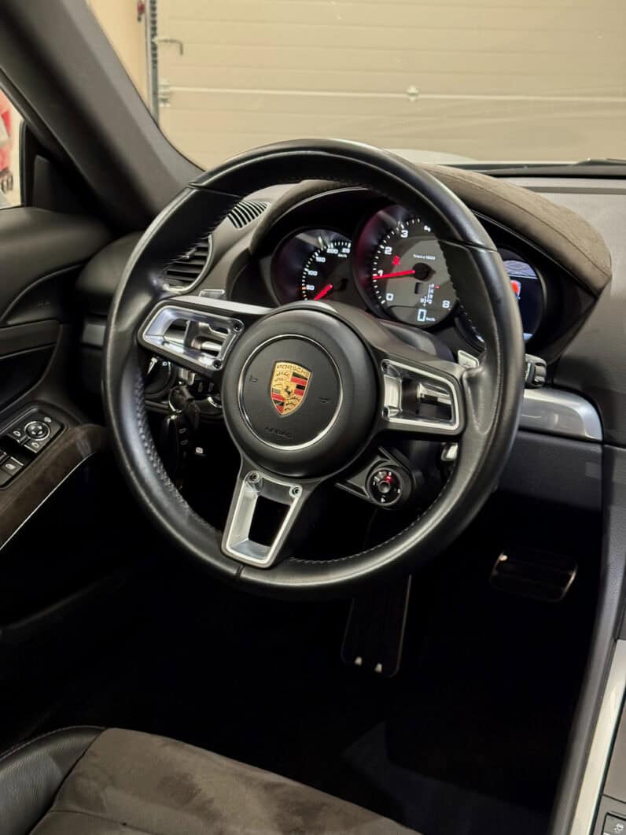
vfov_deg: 39.7
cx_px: 313
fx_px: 1157
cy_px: 418
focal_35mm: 48
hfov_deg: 30.3
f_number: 1.8
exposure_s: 1/25
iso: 500
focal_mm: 6.8
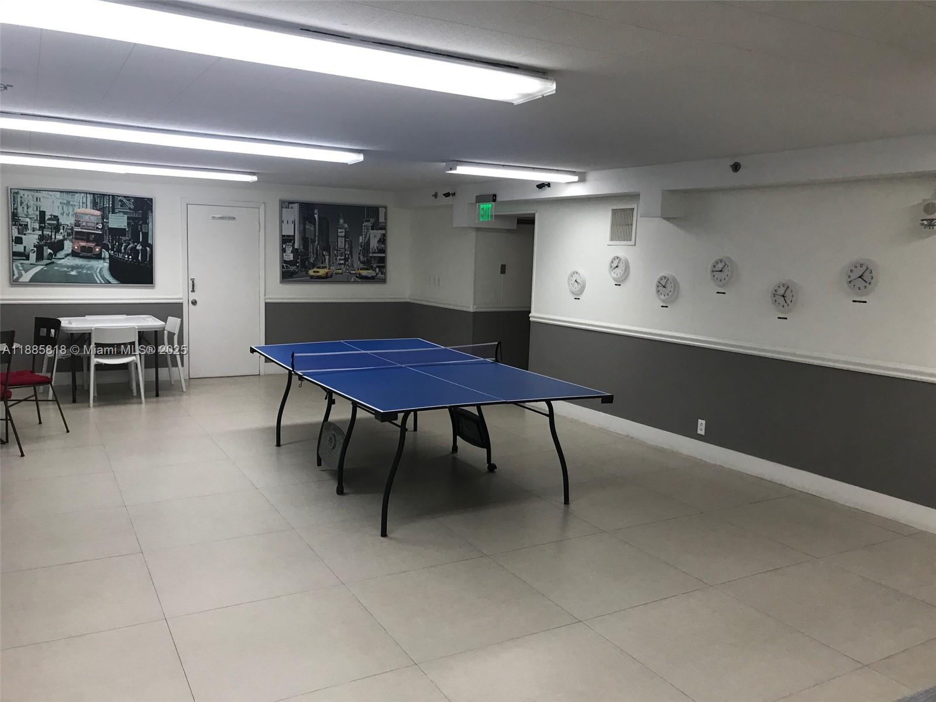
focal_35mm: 28
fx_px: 757
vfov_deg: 49.7
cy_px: 351
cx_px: 468
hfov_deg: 63.4
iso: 25
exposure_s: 1/30
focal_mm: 3.99
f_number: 1.8
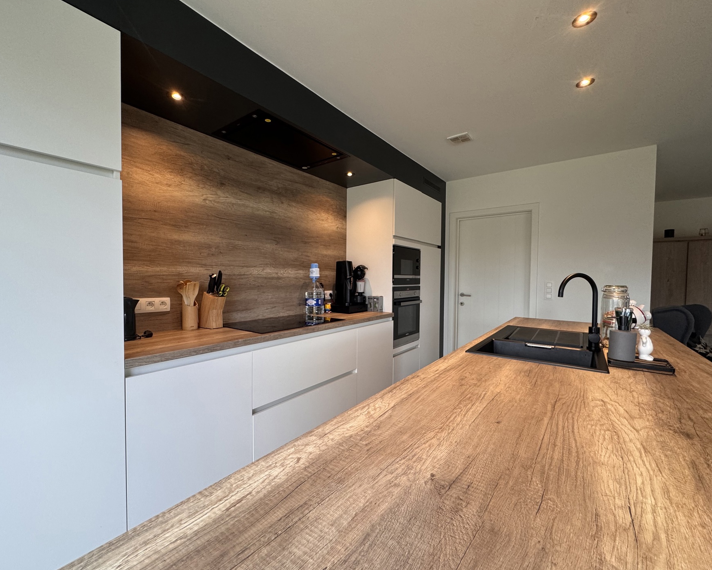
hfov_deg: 96.8
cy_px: 288
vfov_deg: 84.0
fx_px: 316
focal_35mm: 15
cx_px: 346
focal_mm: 2.22
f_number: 2.2
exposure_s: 1/100
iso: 125
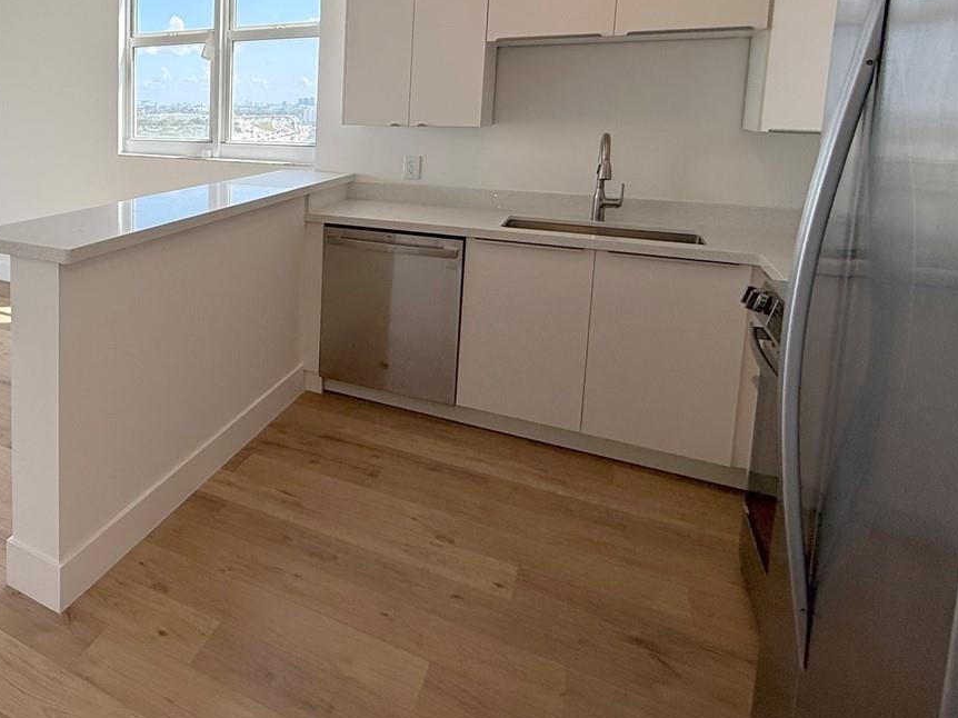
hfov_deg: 57.5
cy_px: 181
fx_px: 719
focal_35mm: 26
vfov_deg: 50.9
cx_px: 90
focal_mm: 2.22
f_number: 2.2
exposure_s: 1/285
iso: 64
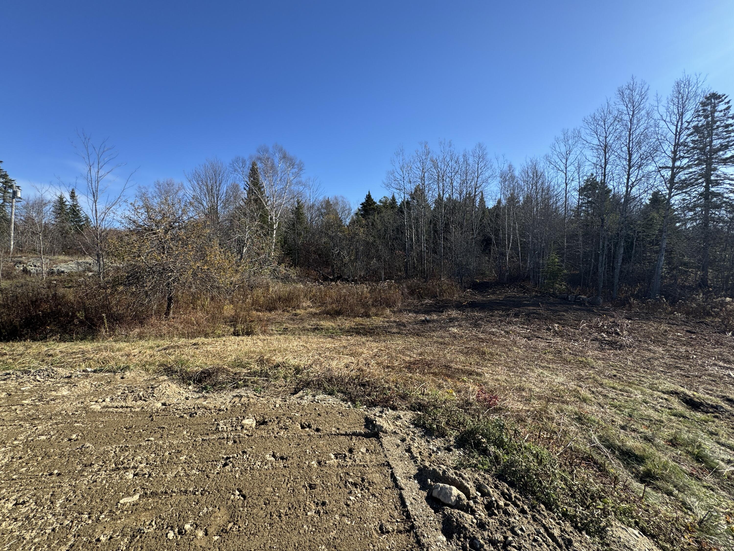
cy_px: 276
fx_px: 297
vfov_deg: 85.7
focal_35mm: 14
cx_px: 367
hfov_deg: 102.1
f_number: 2.2
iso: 50
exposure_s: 1/868
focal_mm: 2.22
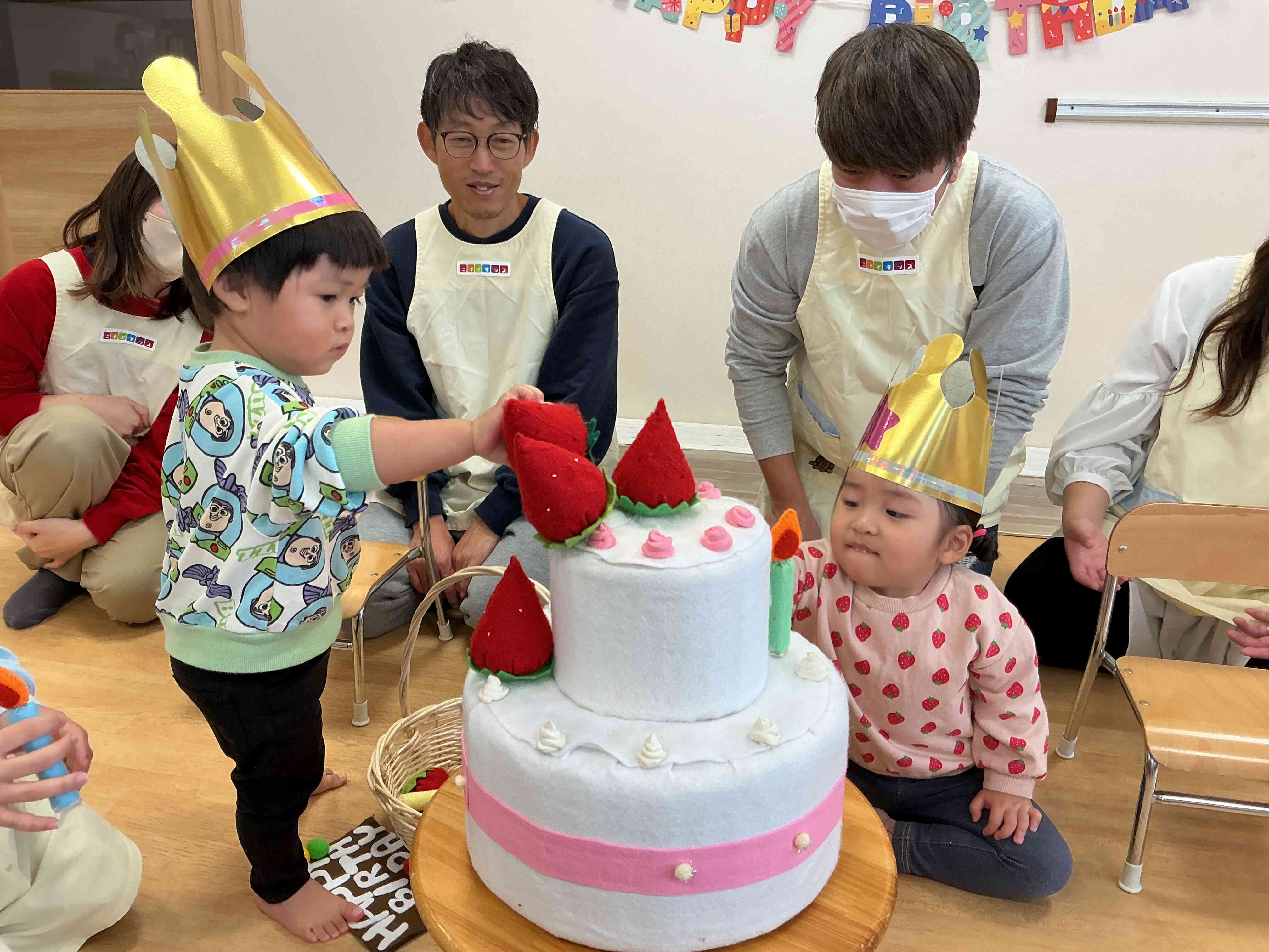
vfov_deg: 48.2
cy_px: 476
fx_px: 1063
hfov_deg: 61.7
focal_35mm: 29
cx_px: 634
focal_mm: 3
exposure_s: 1/120
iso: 64
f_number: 1.8
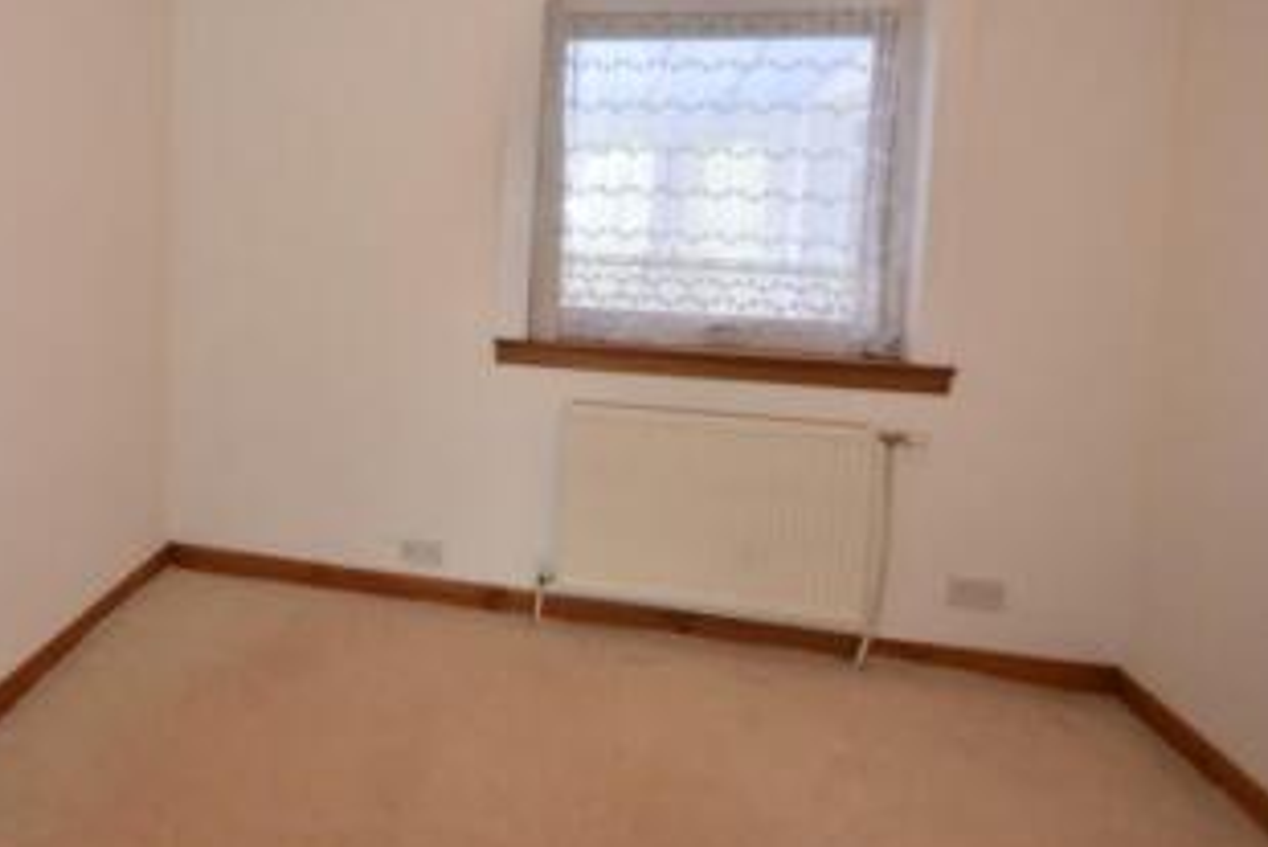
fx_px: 810
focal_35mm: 23
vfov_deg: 53.3
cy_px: 239
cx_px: 401
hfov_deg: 73.3
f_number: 4.5
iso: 450
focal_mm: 10
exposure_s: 1/60
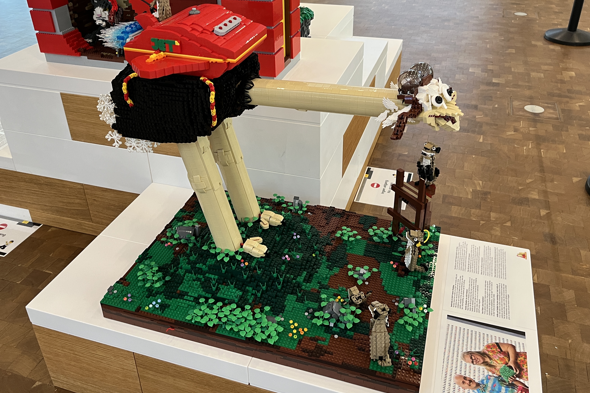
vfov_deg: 40.9
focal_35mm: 32
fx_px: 524
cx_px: 284
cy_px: 151
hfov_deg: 58.7
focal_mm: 5.1
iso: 160
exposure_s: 1/60
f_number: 1.6
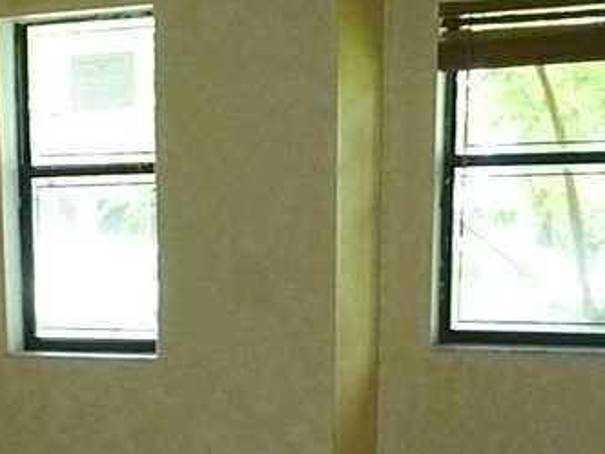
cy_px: 514
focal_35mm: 77
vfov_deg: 18.3
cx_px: 138
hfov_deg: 25.0
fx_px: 1346
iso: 1000
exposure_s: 1/60
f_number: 3.3
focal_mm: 5.7
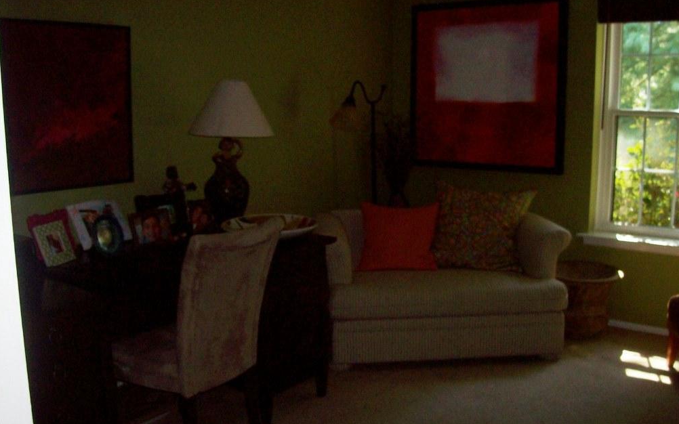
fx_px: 722
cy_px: 224
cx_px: 345
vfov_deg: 32.8
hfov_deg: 50.4
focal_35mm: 39
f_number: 2.7
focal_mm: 6
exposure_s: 1/64
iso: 80
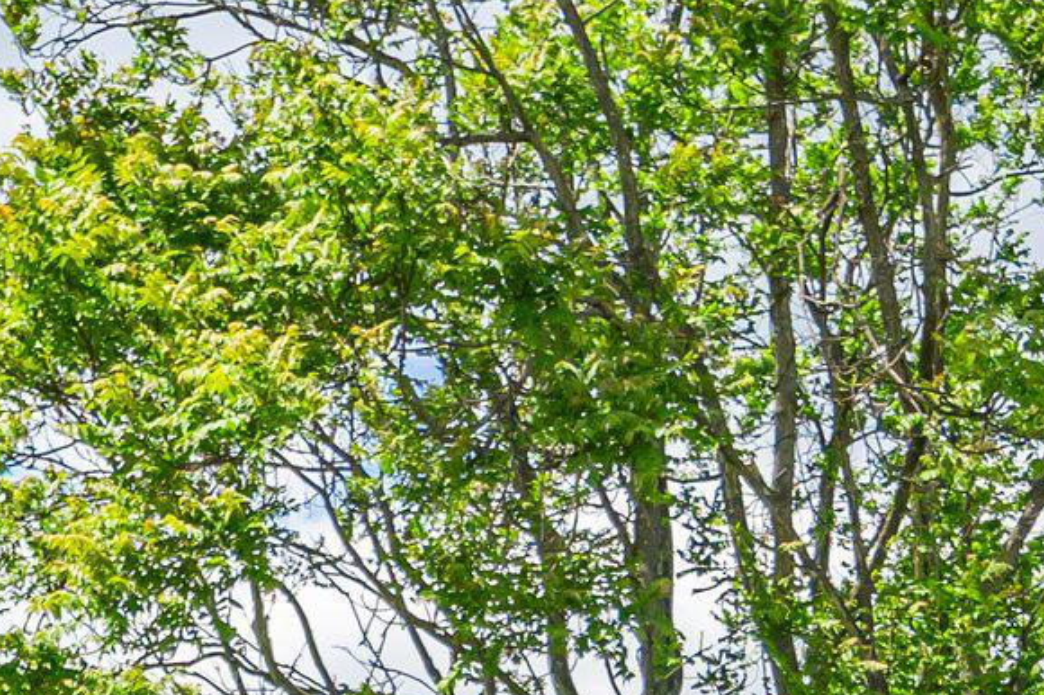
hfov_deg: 19.2
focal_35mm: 106
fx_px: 3072
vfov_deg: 11.9
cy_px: 1227
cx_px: 765
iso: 400
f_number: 4
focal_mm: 20
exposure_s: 1/2500
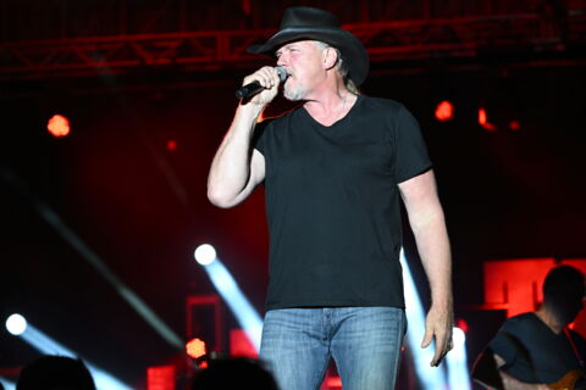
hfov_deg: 13.2
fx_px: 2523
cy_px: 195
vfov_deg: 8.9
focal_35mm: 155
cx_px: 293
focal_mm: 155
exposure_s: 1/400
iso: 1600
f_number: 5.6
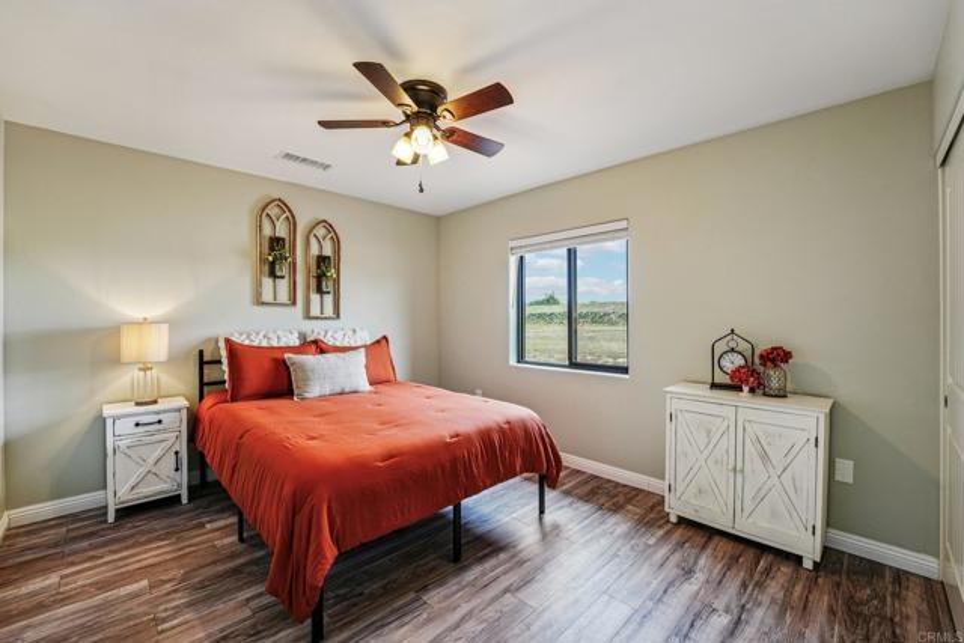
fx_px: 375
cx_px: 482
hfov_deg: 104.2
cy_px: 322
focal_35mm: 14
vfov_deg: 81.2
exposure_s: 1/25
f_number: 8
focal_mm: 14
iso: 400
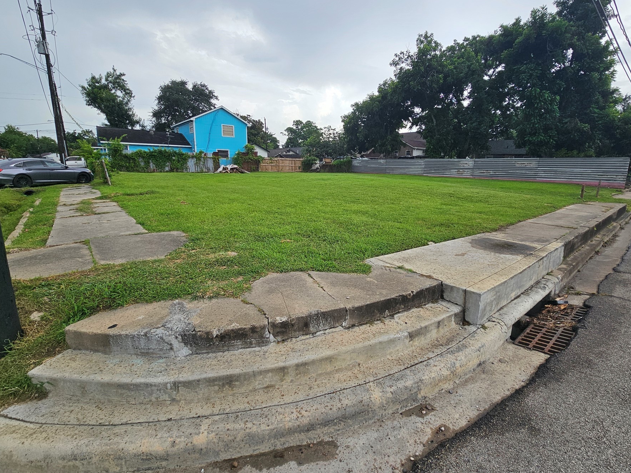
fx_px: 273
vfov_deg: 81.7
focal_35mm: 15
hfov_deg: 98.0
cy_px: 224
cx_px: 337
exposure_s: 1/832
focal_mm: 2.2
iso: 50
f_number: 2.2
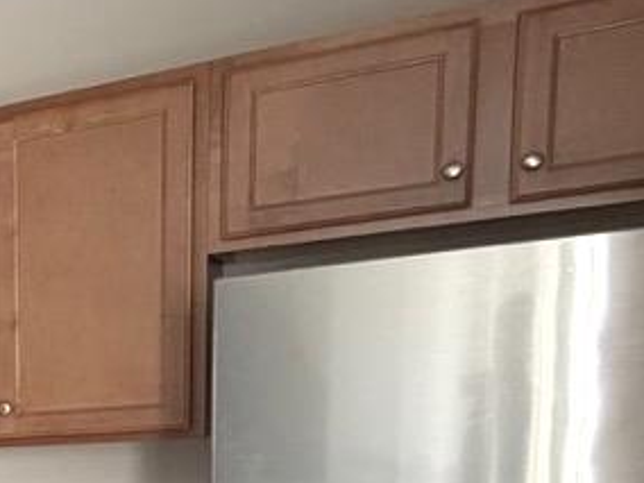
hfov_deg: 22.2
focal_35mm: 63
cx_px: -440
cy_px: 599
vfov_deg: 21.4
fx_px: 1172
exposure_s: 1/121
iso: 320
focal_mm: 2.22
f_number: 2.2
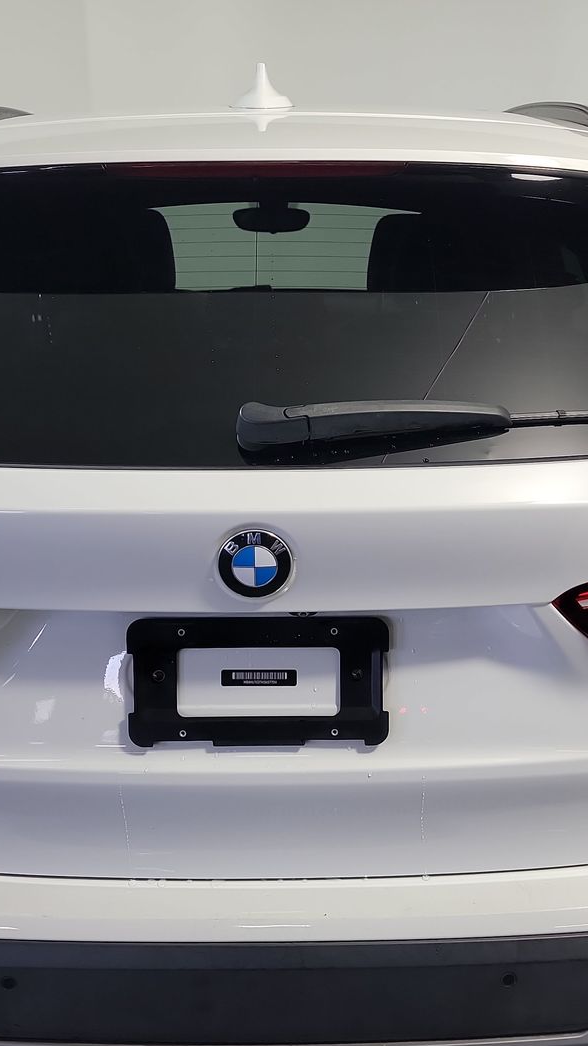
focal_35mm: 40
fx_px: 1109
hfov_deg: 29.7
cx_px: 276
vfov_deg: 50.4
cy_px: 584
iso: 72
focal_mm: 6.7
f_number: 1.8
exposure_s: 1/59
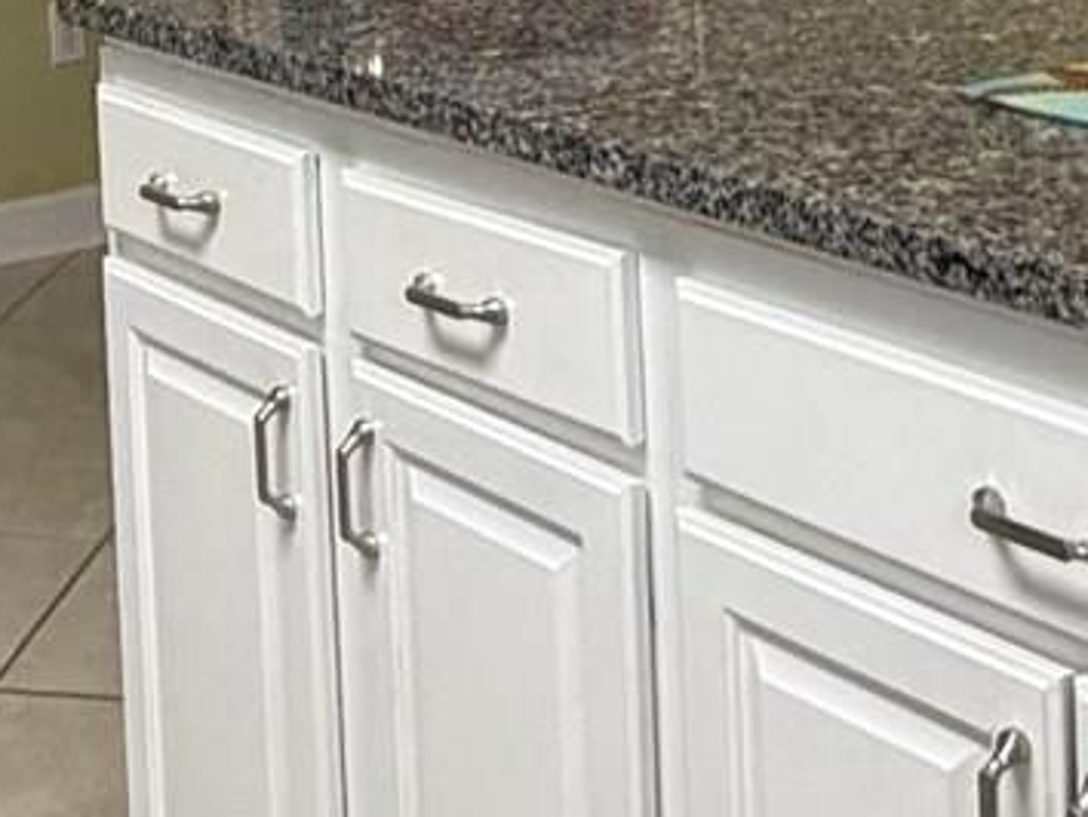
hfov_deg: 21.1
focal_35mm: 91
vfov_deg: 15.3
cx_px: 129
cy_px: -313
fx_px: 2862
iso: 250
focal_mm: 2.22
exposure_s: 1/120
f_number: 2.2
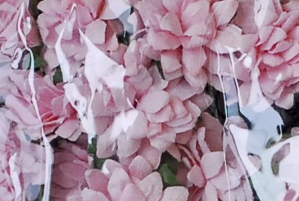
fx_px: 2647
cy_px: 304
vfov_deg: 4.3
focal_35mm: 318
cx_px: 270
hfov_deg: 6.5
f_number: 5.6
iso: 640
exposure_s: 1/80
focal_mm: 40
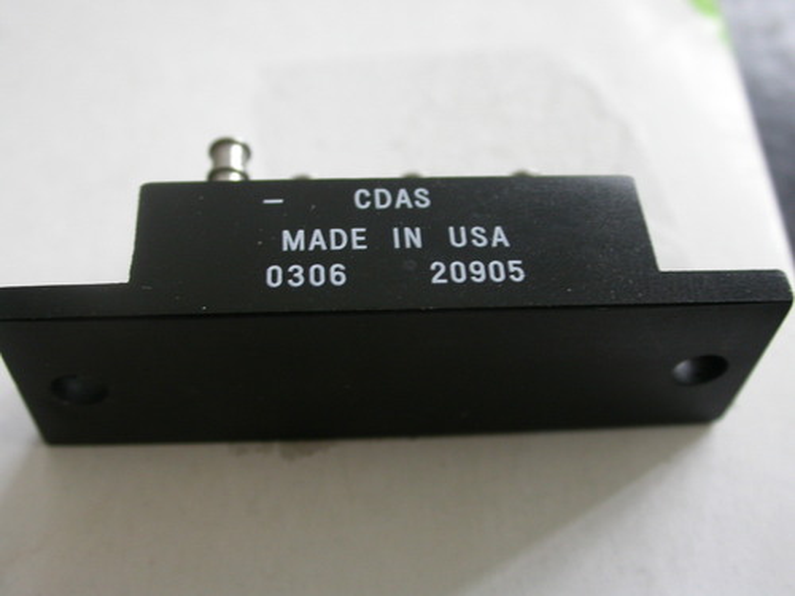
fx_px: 1125
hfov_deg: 38.9
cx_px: 398
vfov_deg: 29.7
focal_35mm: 49
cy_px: 298
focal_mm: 10.2
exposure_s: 1/4.4
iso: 100
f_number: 2.8
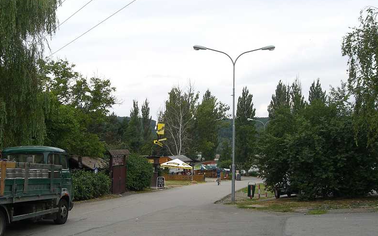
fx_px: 422
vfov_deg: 31.2
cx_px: 190
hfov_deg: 48.2
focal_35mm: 41
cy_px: 137
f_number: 4.4
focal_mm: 6.3
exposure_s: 1/250
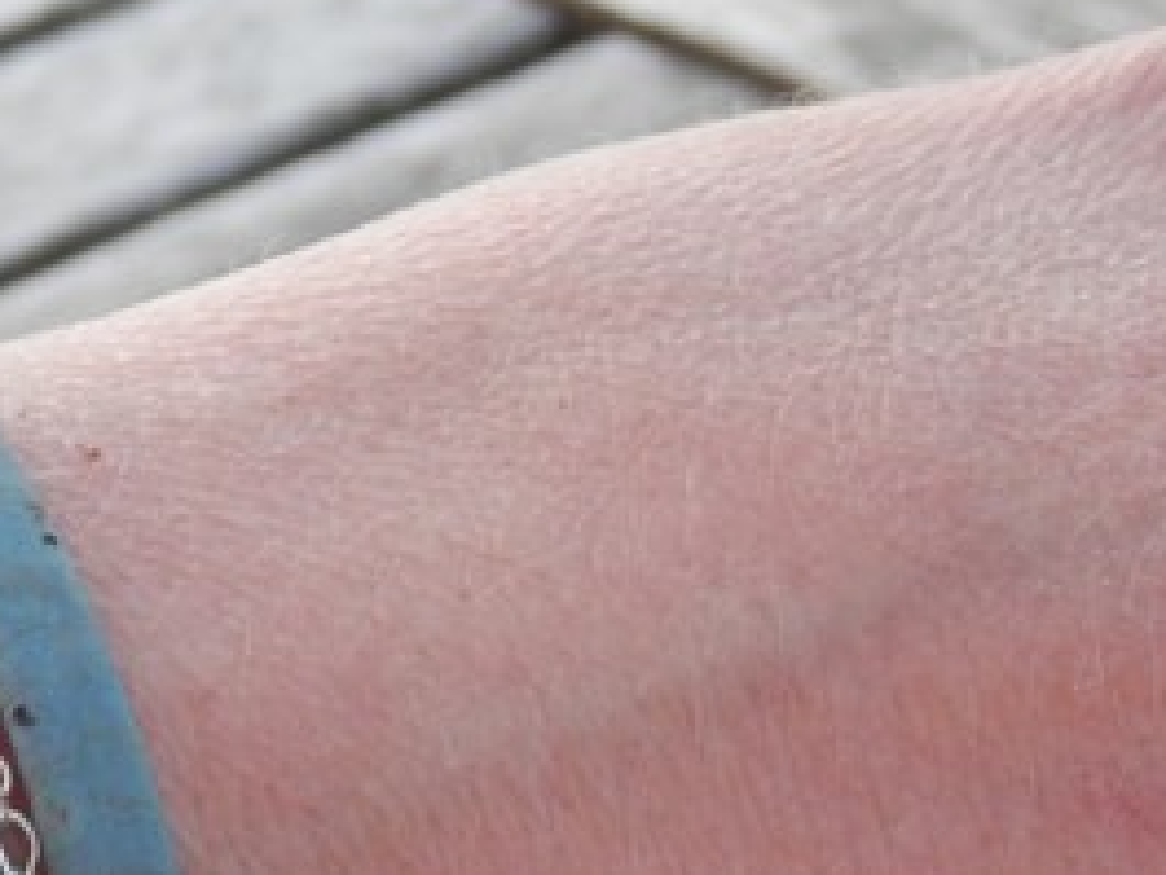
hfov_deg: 9.9
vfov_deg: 7.4
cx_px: 18
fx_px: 6706
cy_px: 849
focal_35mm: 199
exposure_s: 1/100
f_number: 4.4
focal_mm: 11.9
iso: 125
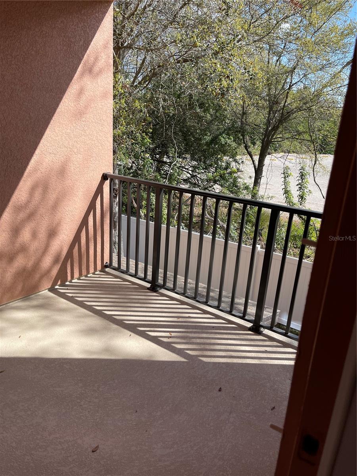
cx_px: 178
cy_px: 238
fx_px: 358
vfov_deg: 67.3
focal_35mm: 26
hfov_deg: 53.1
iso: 32
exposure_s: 1/2247
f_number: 1.6
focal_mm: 5.1
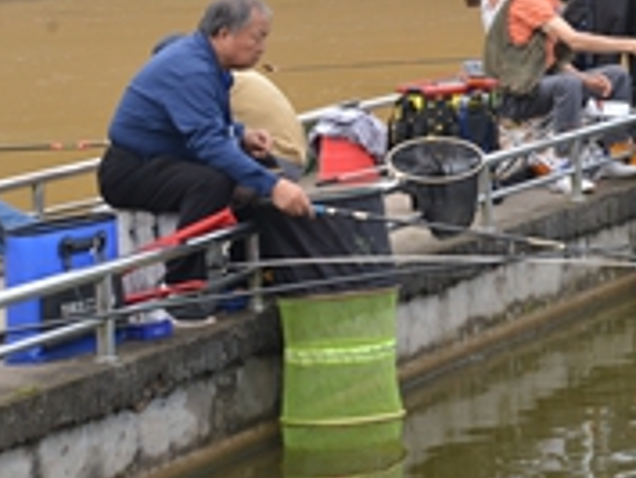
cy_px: -92
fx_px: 3236
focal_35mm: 176
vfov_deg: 8.4
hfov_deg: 11.0
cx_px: 747
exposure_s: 1/400
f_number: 10
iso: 800
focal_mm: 65
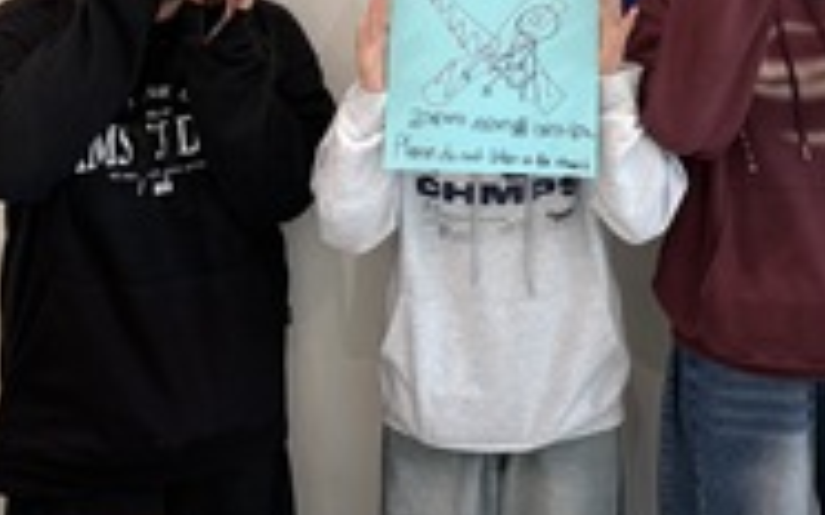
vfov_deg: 25.4
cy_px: -7
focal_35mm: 48
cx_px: 479
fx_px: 1079
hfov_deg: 41.7
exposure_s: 1/120
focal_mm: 6.76
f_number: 1.78
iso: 125
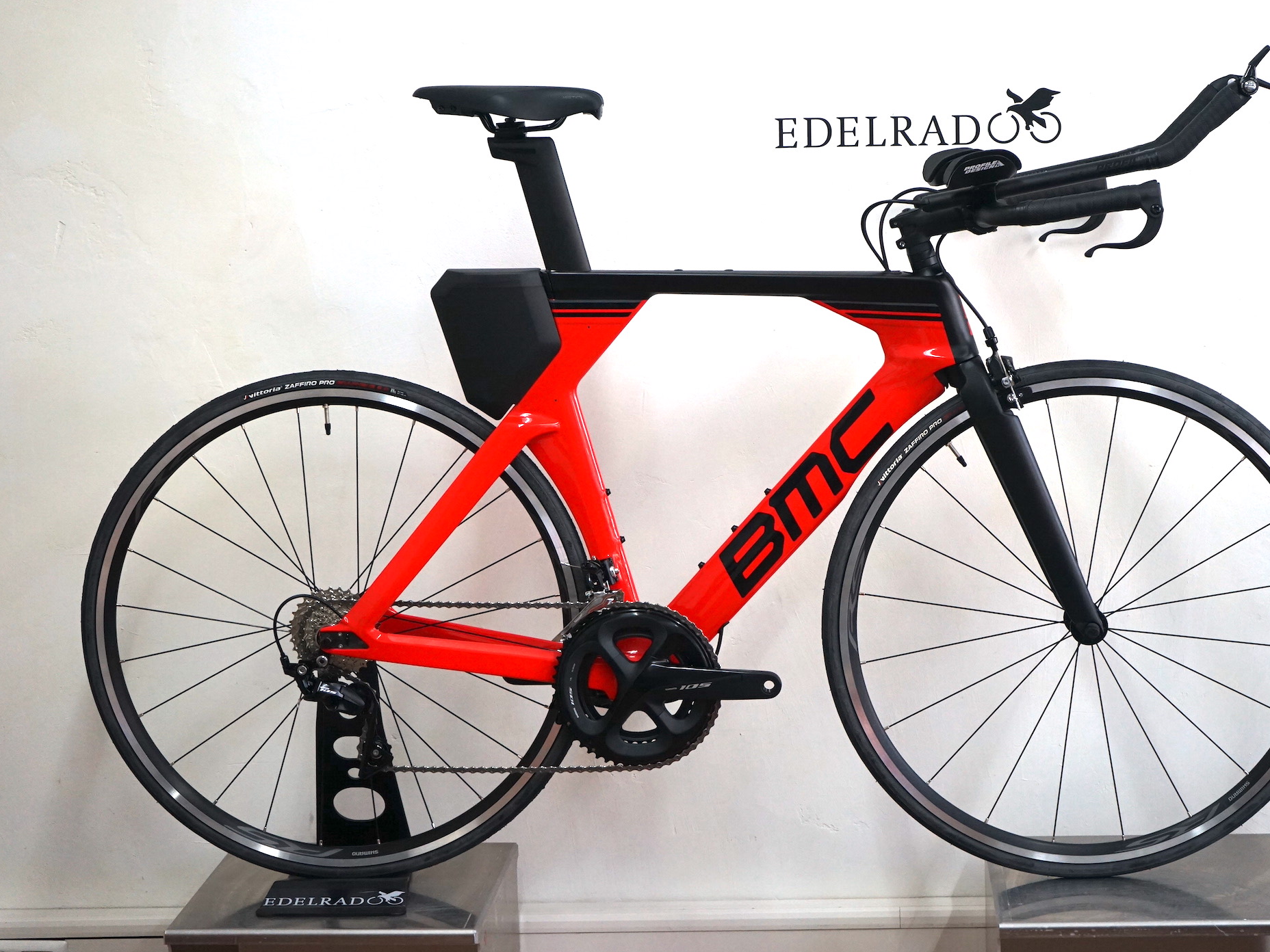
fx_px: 2752
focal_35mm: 75
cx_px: 713
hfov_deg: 26.0
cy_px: 477
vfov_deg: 19.6
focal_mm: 69
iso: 1600
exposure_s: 1/160
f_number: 5.6
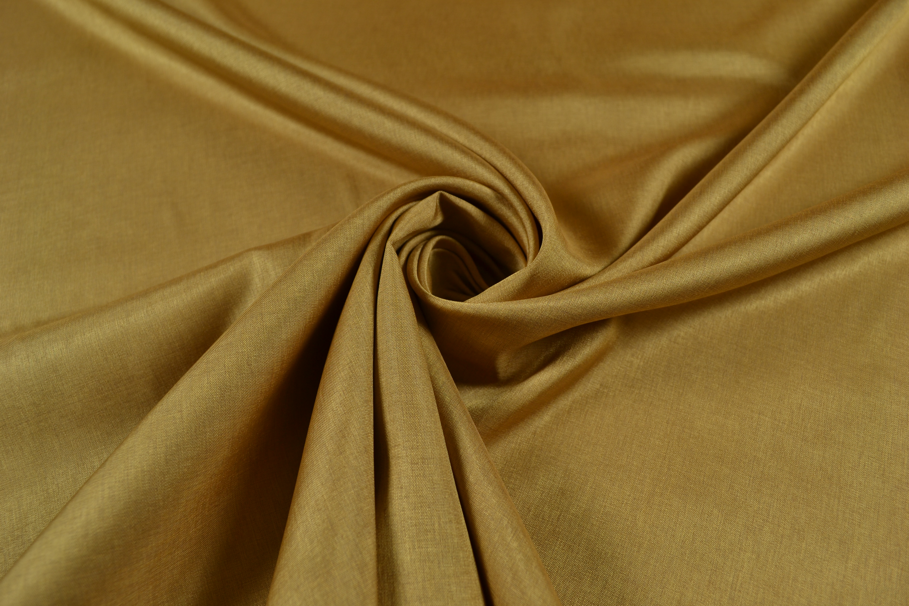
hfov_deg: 67.4
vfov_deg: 47.9
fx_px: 682
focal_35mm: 27
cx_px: 454
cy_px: 303
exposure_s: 1/40
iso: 100
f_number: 6.3
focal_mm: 18
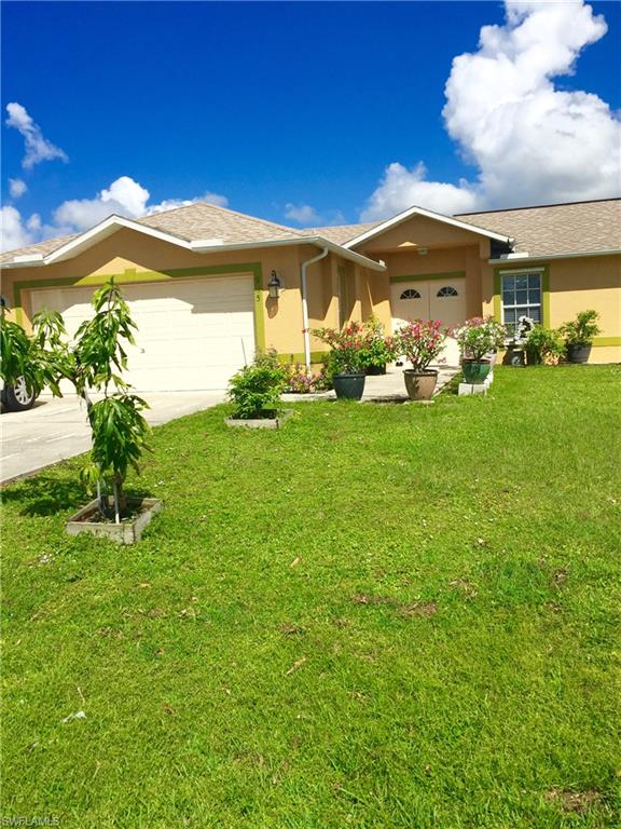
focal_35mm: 29
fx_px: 694
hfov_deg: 48.2
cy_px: 414
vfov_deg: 61.7
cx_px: 310
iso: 32
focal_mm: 4.15
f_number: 2.2
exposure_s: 1/3968
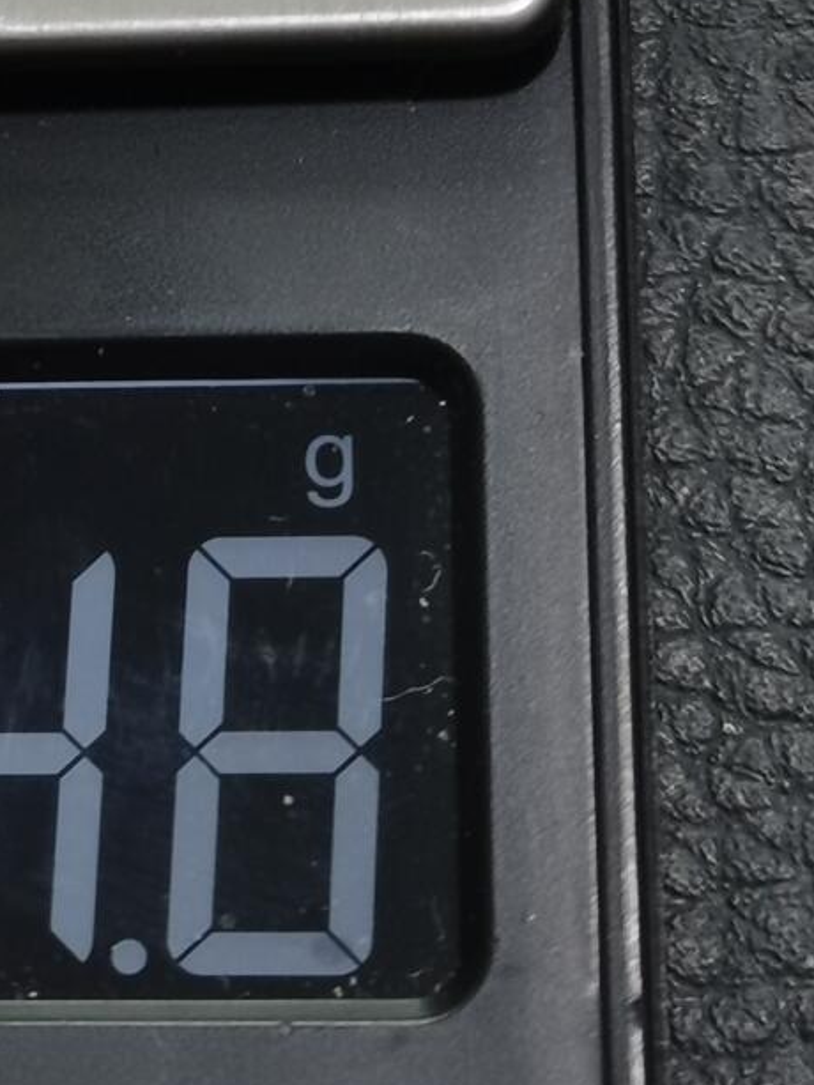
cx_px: -340
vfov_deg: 10.7
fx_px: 5610
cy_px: -499
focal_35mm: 179
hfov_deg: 8.2
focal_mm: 5.58
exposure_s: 1/90
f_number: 1.8
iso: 50
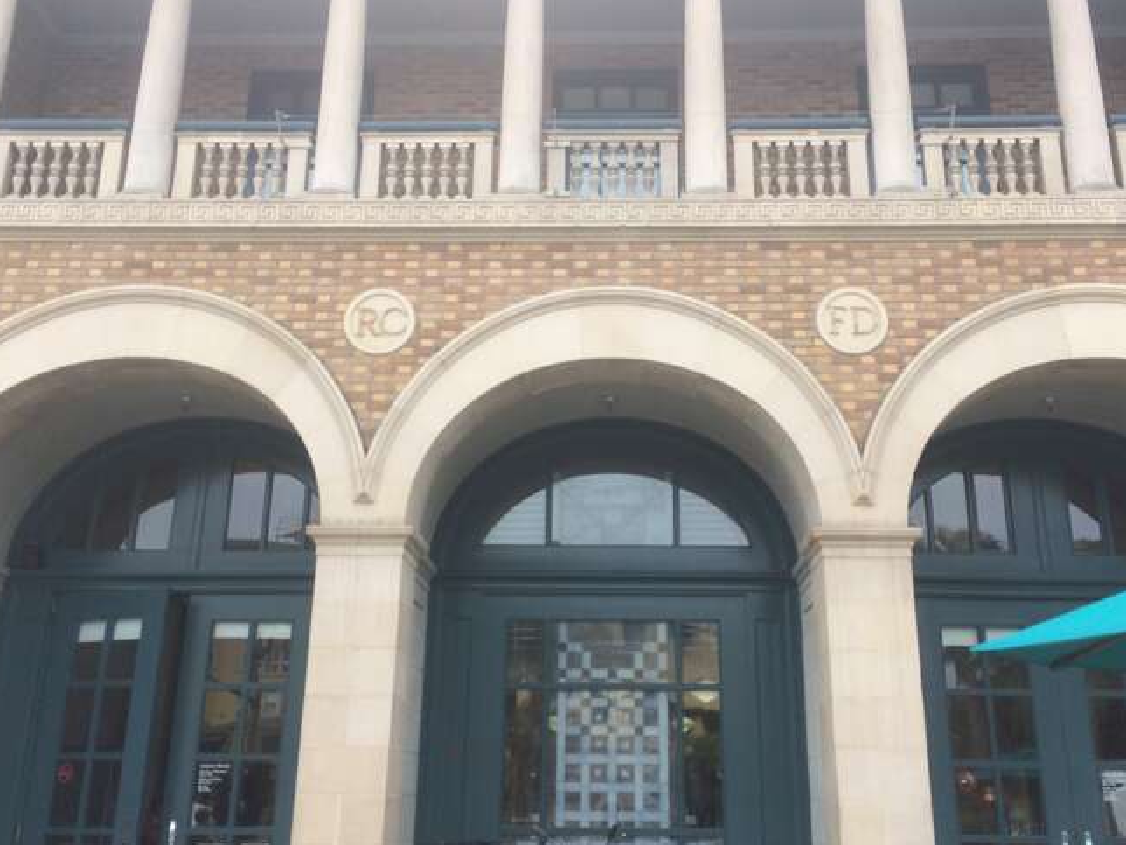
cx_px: 598
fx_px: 1171
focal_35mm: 36
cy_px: 395
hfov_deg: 51.3
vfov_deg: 39.6
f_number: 2.2
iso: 32
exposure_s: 1/684
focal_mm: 4.15
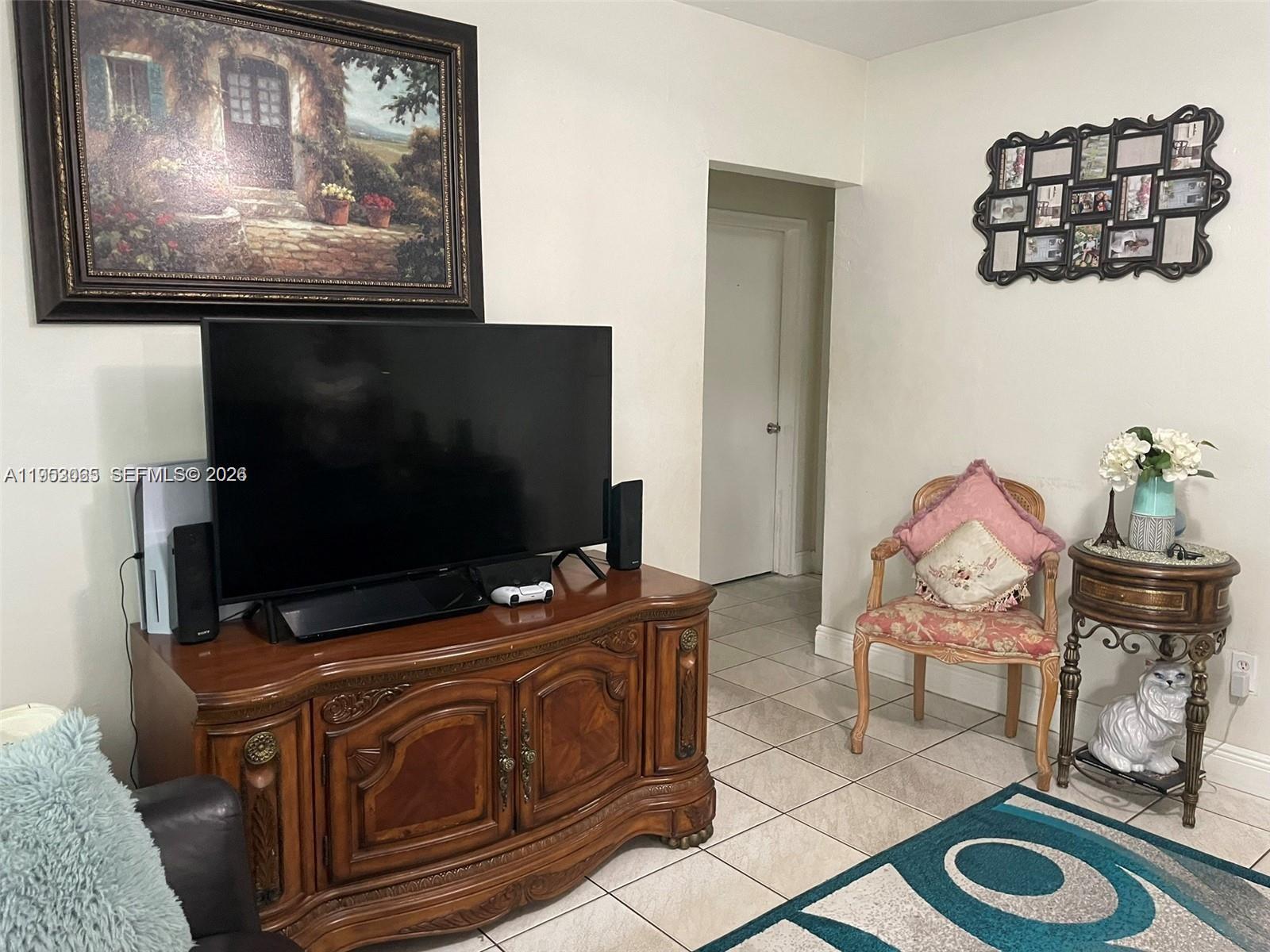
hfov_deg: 67.3
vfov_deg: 53.1
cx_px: 635
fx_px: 954
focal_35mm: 26
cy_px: 476
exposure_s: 1/60
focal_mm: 4.2
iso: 400
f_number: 1.6
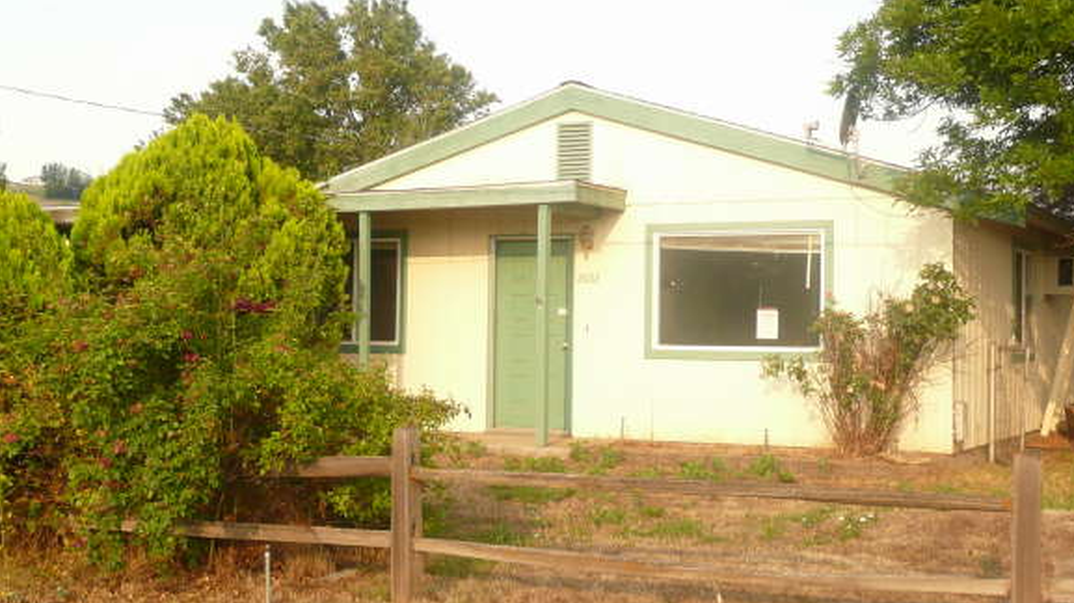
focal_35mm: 52
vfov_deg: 23.0
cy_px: 279
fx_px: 1480
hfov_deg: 39.8
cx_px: 594
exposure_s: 1/160
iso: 100
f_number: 4
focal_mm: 7
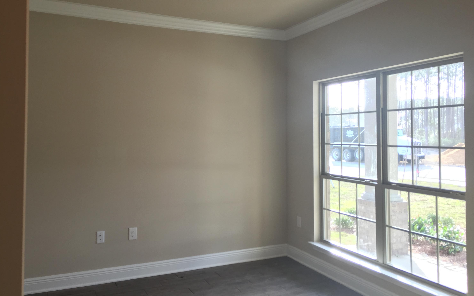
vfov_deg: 40.5
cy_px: 125
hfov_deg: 61.2
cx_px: 237
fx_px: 400
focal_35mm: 31
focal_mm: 4.15
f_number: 2.2
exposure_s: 1/40
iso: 32
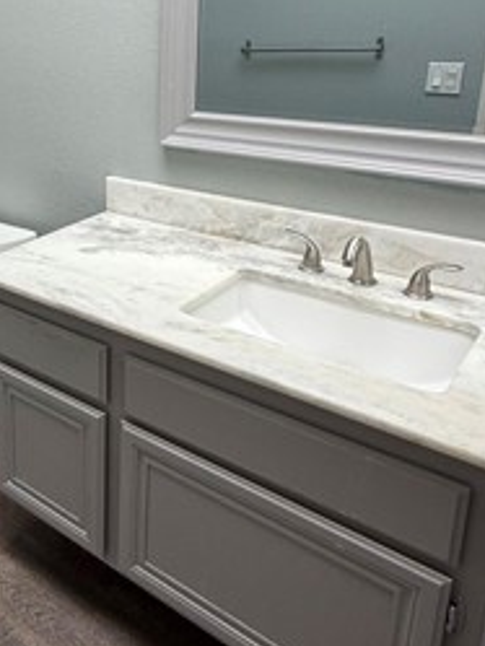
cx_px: -8
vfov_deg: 50.1
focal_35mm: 36
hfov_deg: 35.6
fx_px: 672
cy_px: 197
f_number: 2.2
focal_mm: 2.22
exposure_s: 1/99
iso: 125
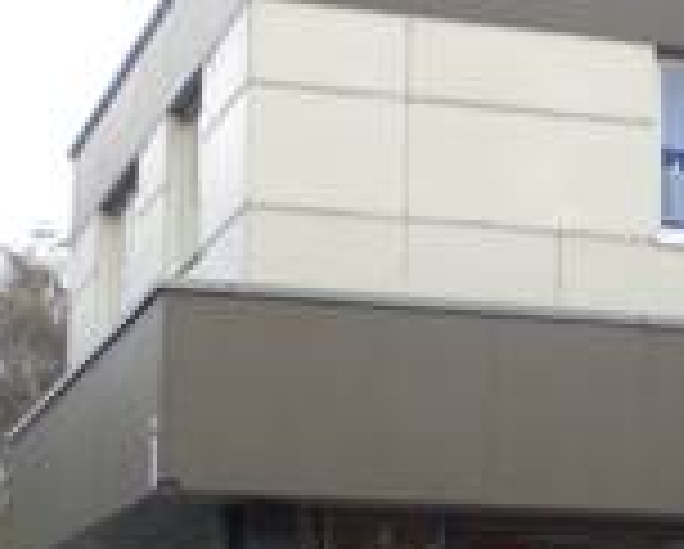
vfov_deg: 13.8
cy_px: 612
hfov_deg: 17.4
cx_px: 554
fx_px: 2209
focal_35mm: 109
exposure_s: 1/125
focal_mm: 6.3
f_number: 3.1
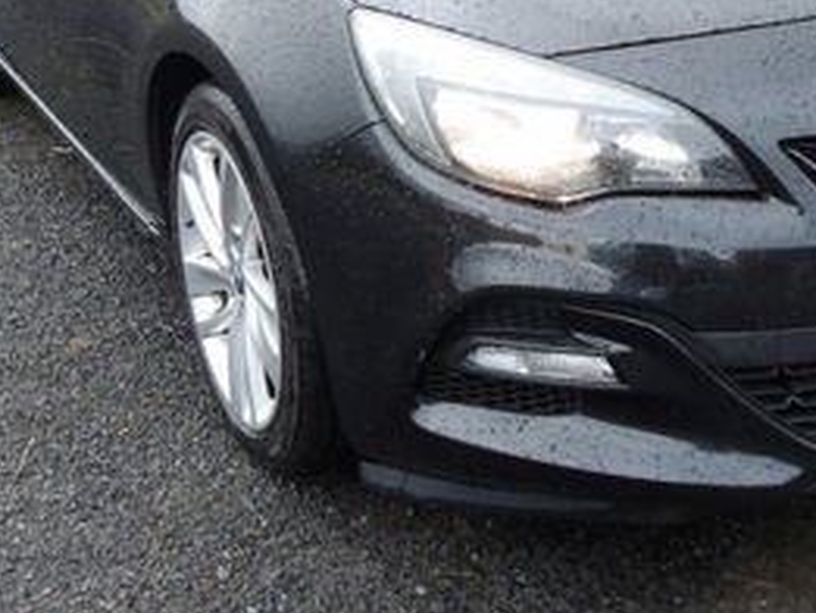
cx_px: 553
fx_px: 1462
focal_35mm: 62
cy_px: 94
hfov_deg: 30.9
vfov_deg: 23.2
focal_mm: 4.9
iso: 100
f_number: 3
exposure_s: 1/155
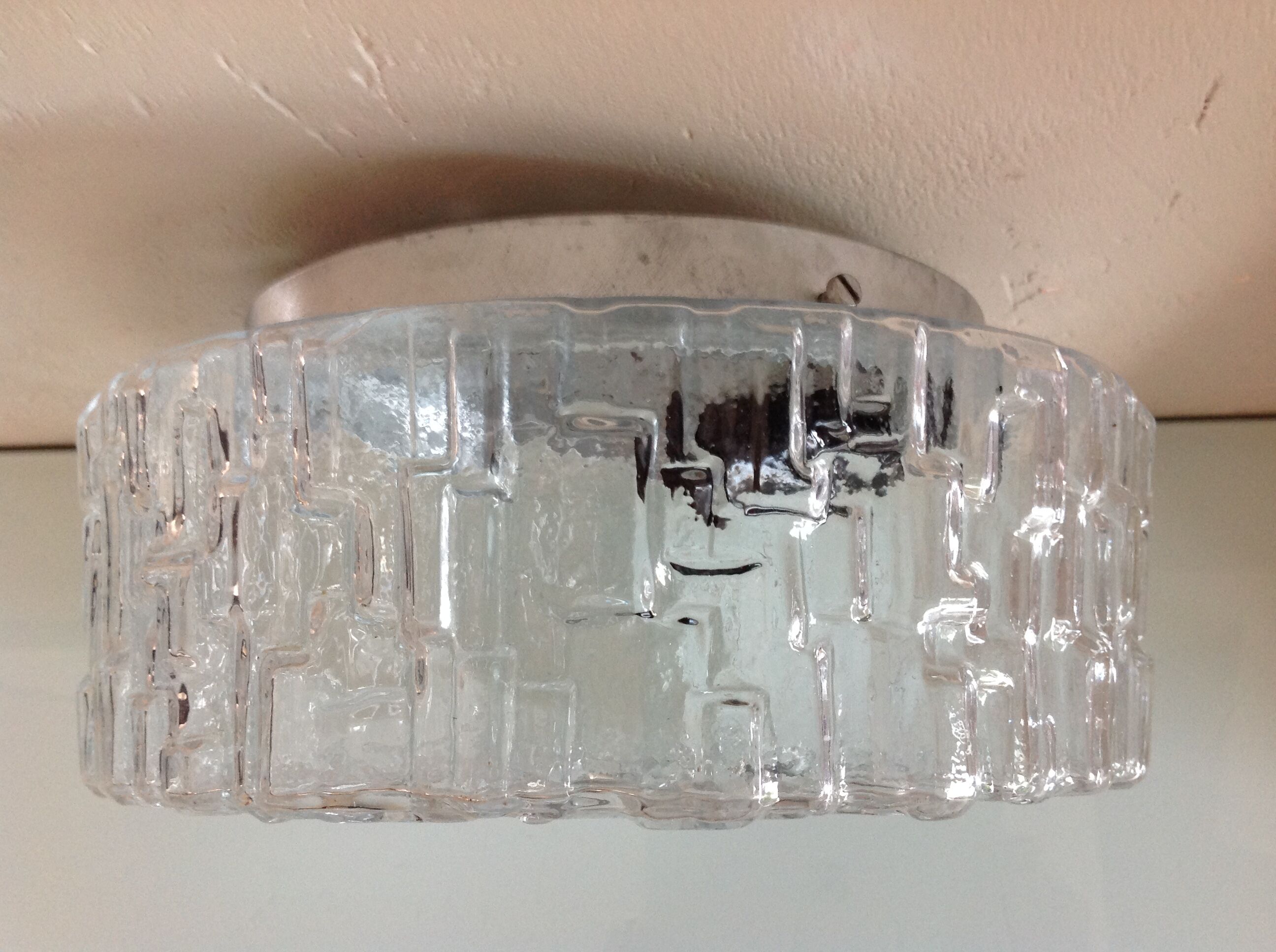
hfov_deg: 52.7
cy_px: 476
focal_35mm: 35
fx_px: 1288
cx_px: 638
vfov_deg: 40.6
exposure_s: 1/15
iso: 125
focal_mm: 4.28
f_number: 2.4
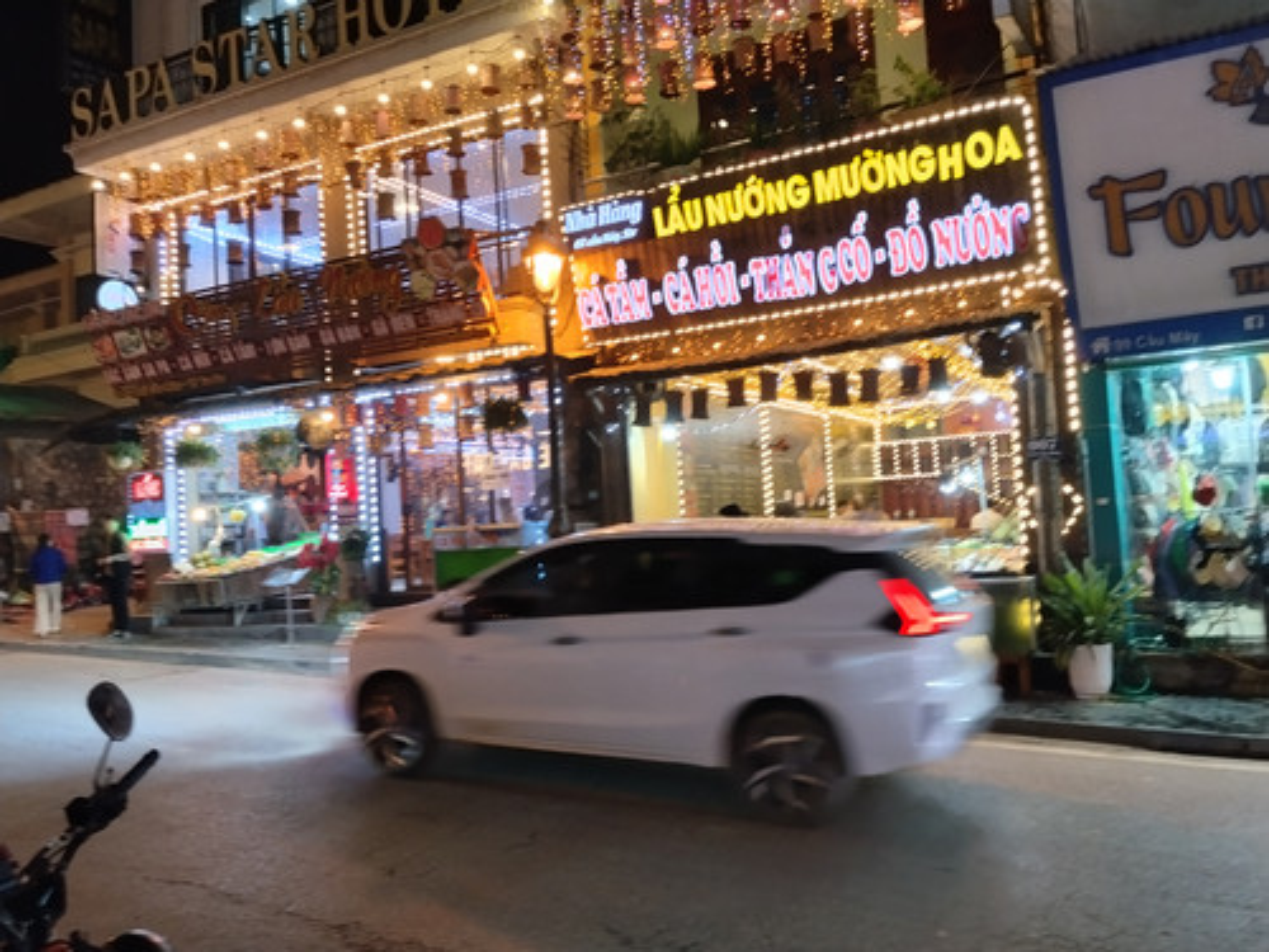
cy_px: 476
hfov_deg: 61.7
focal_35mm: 29
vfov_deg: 48.2
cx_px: 634
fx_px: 1063
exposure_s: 1/33.3
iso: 160
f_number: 1.8
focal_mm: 4.22
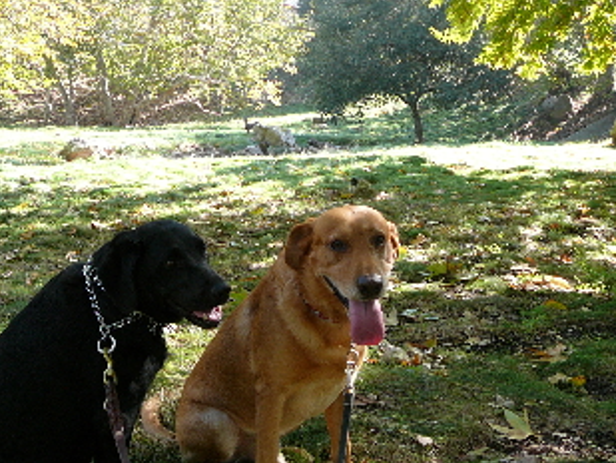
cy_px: 254
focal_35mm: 43
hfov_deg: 43.7
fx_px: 765
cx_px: 263
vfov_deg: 33.6
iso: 100
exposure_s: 1/125
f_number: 2.8
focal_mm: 5.2
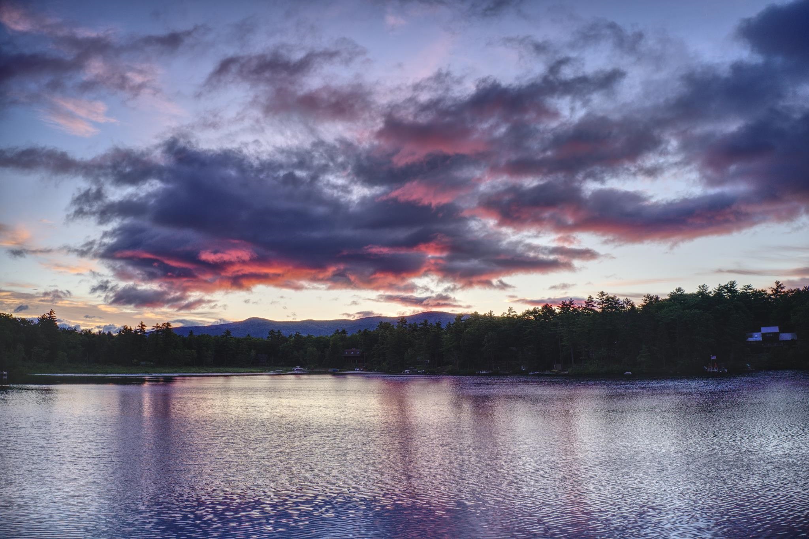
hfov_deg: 65.5
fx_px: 629
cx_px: 404
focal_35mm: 28
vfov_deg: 46.4
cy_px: 270
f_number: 3.5
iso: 100
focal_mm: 10.3
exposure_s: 1/50
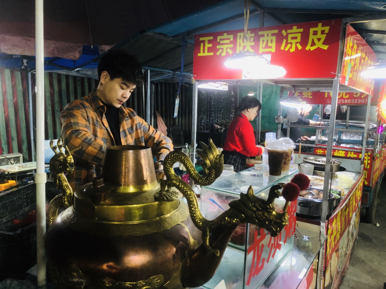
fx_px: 312
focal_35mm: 28
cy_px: 144
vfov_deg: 49.7
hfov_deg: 63.4
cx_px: 193
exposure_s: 1/18
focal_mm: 4
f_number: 1.8
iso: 40
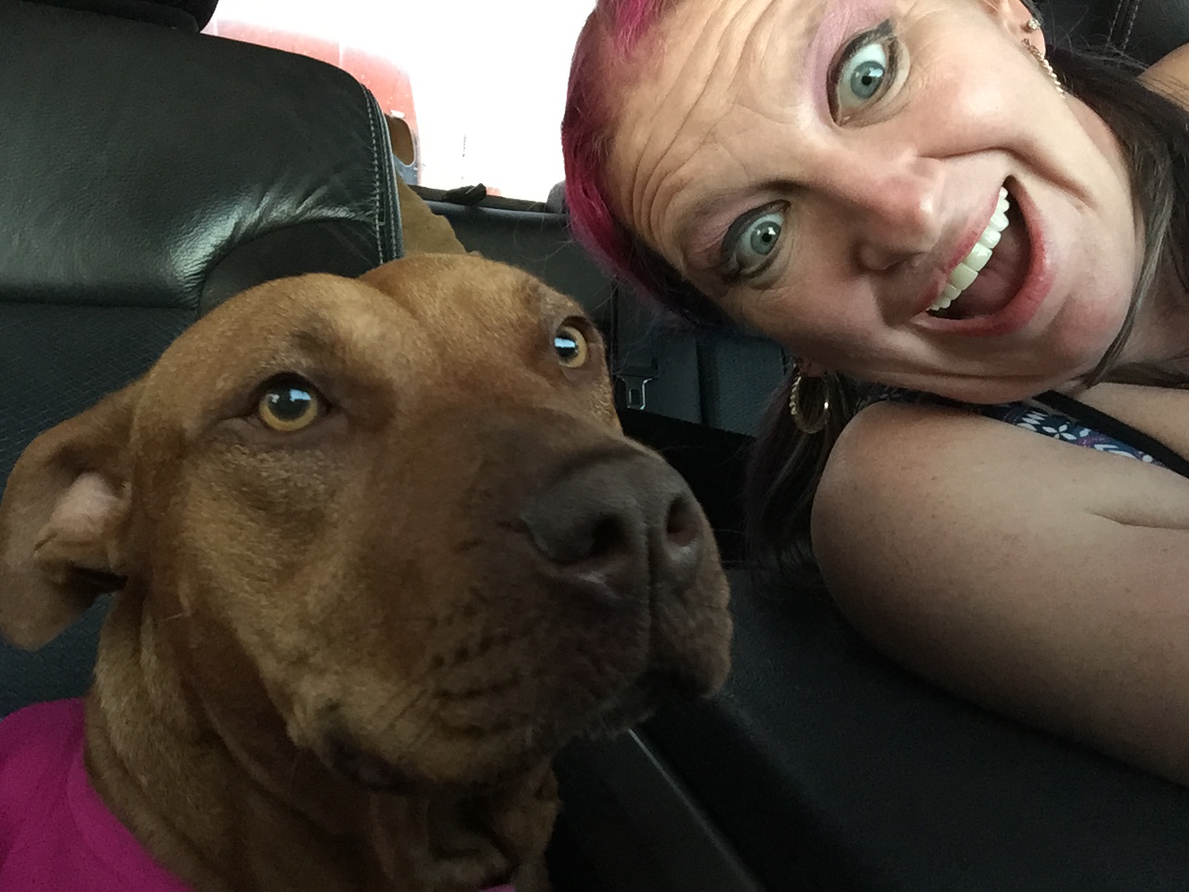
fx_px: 1065
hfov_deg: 58.4
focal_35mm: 31
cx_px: 594
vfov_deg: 45.4
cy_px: 446
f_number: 2.2
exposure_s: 1/30
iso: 200
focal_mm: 2.65
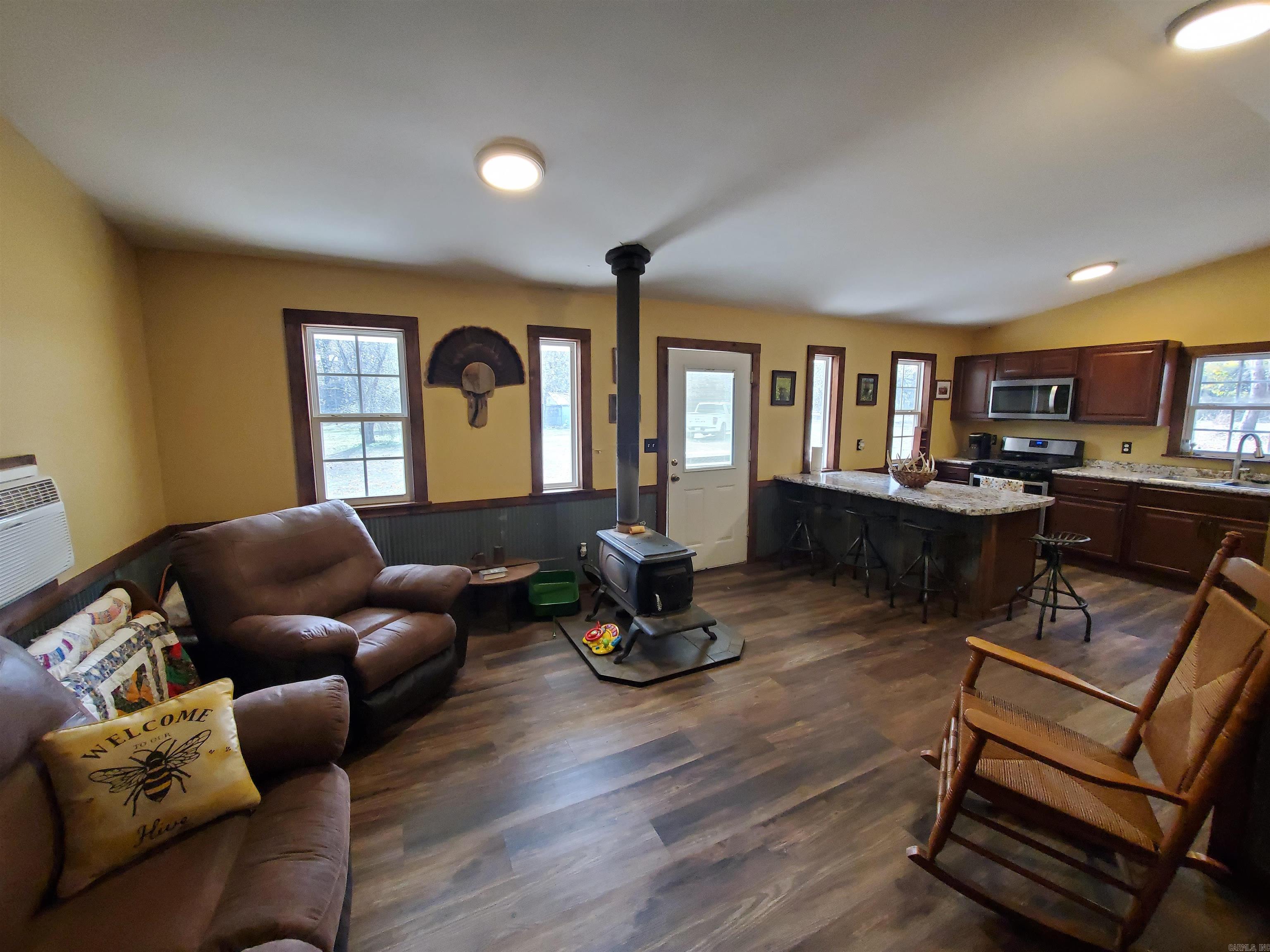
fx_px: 477
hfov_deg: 106.2
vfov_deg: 89.9
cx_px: 635
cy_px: 476
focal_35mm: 13
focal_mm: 1.8
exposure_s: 1/60
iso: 400
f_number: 2.2
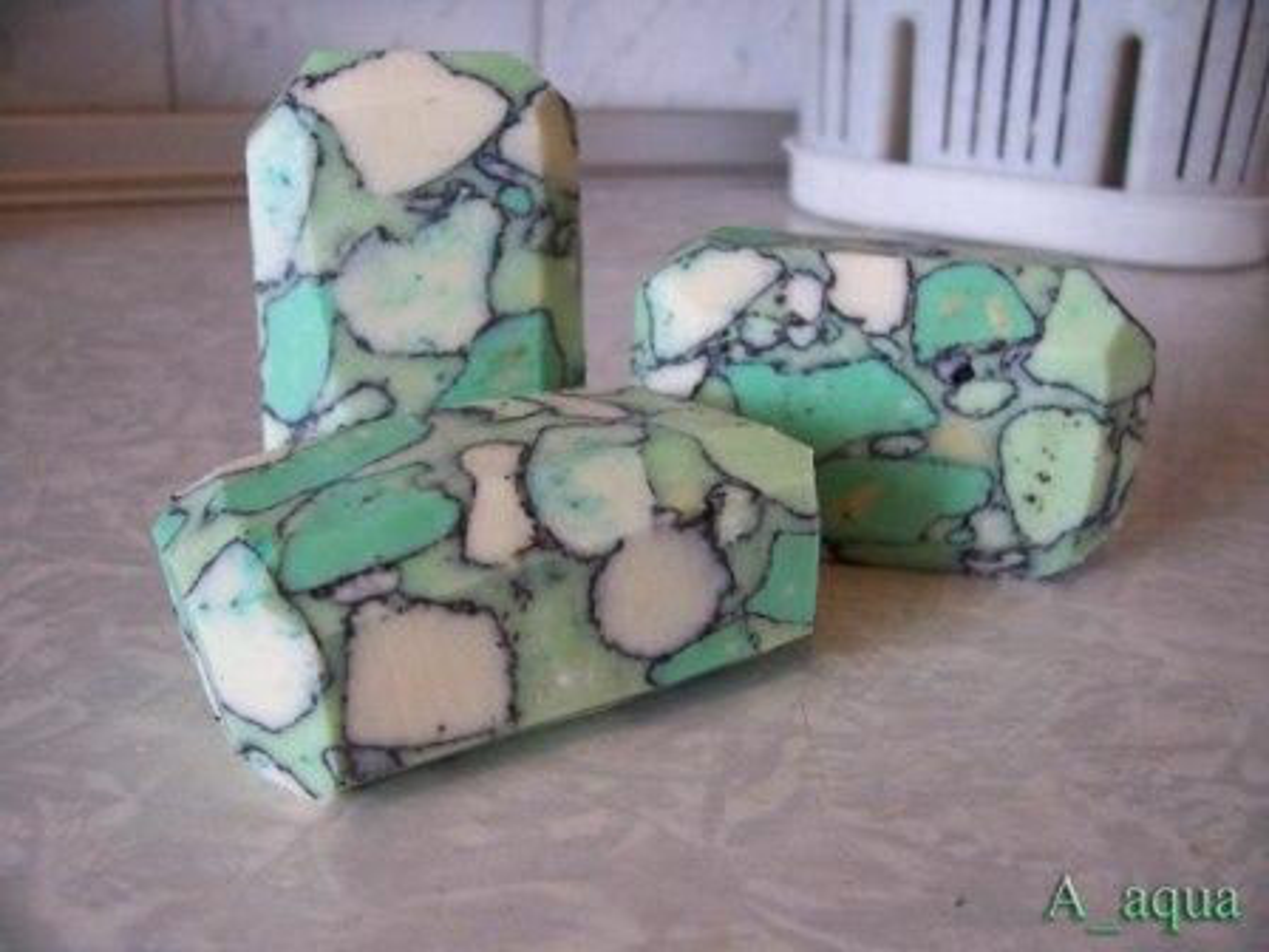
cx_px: 634
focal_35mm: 34
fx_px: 1246
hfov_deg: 54.0
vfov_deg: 41.8
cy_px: 476
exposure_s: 1/20
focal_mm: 5.6
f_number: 2.7
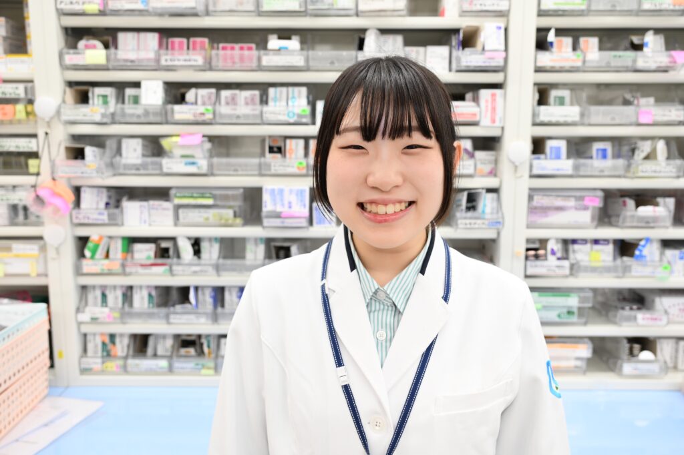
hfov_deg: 54.4
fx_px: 665
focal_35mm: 35
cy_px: 228
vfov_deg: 37.8
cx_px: 342
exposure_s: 1/60
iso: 450
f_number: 4
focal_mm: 35
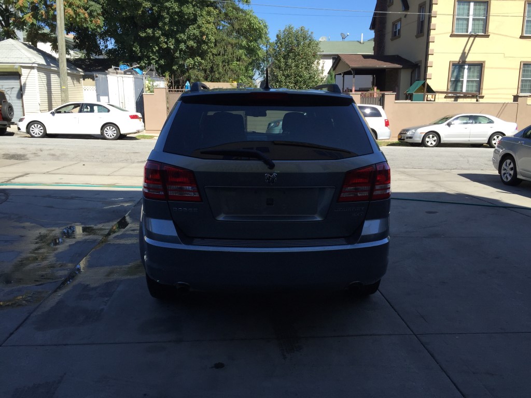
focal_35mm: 29
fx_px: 445
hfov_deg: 61.7
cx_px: 266
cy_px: 199
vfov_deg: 48.2
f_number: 2.2
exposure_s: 1/989
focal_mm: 4.15
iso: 32
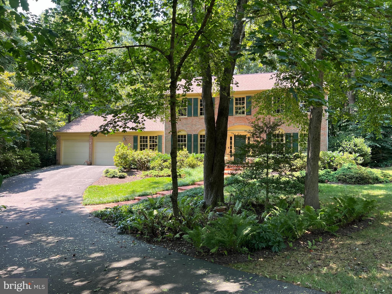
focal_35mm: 26
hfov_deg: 67.3
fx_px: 294
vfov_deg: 53.1
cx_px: 196
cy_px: 147
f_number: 1.5
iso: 40
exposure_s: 1/244
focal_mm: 5.7
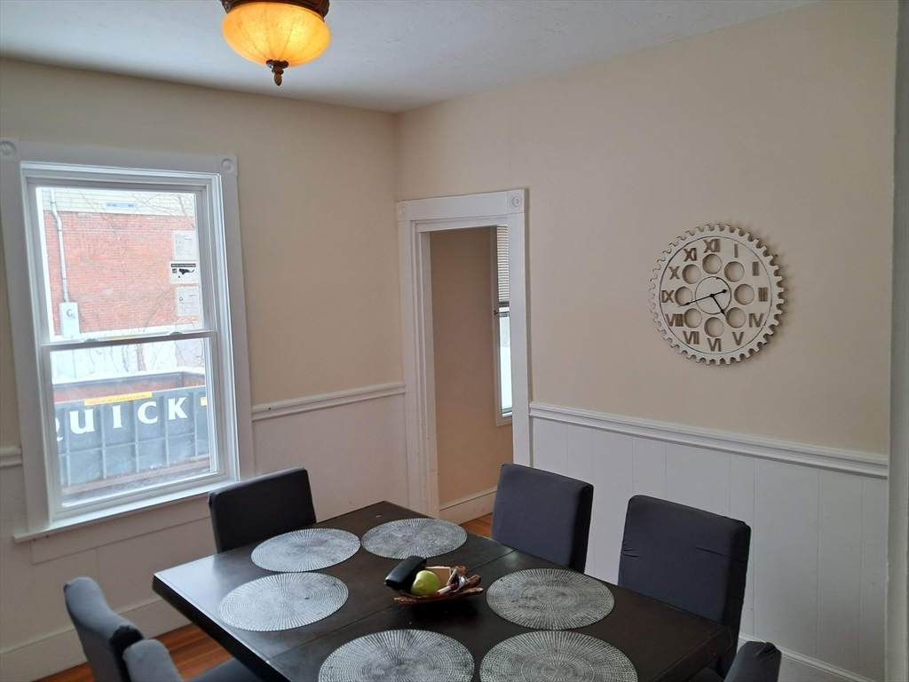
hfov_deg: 65.3
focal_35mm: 27
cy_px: 341
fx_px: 709
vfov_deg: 51.4
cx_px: 454
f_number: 1.8
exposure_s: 1/60
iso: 50
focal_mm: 4
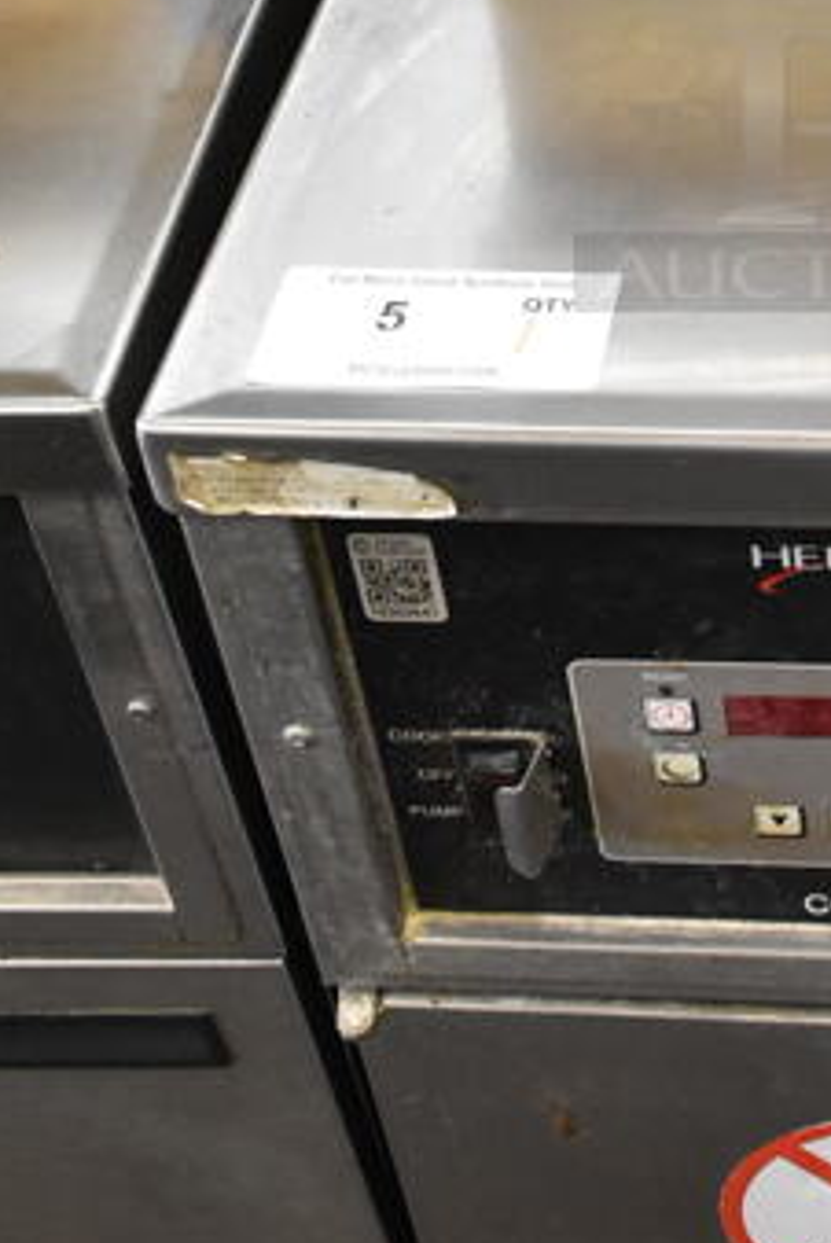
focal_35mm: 73
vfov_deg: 26.7
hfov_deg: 17.8
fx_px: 2522
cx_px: 985
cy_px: 120
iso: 2200
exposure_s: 1/125
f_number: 3.5
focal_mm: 18
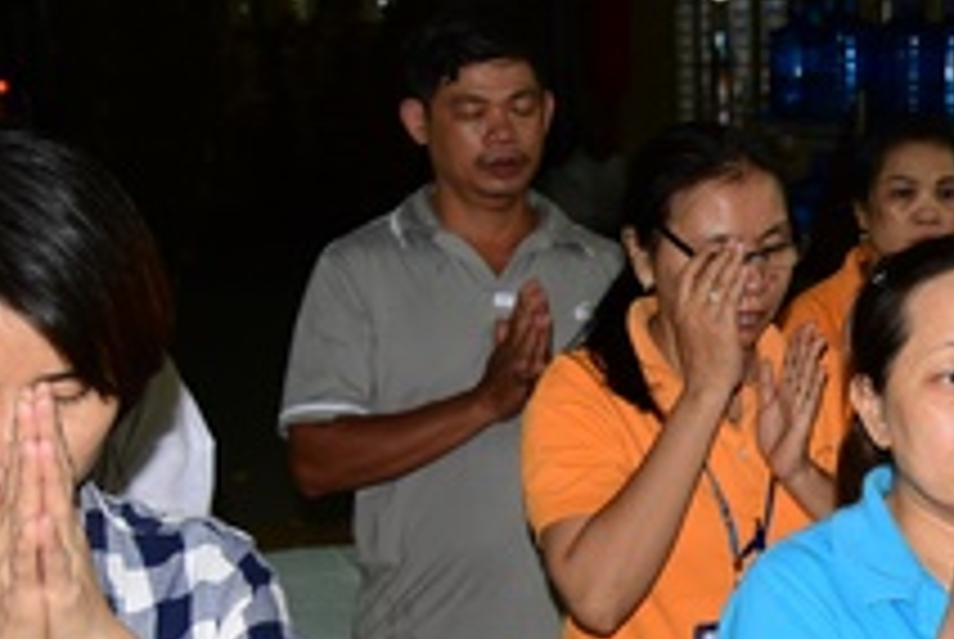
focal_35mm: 92
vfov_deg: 14.8
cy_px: 526
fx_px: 2441
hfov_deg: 21.3
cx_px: 958
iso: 320
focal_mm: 30
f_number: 4
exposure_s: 1/60
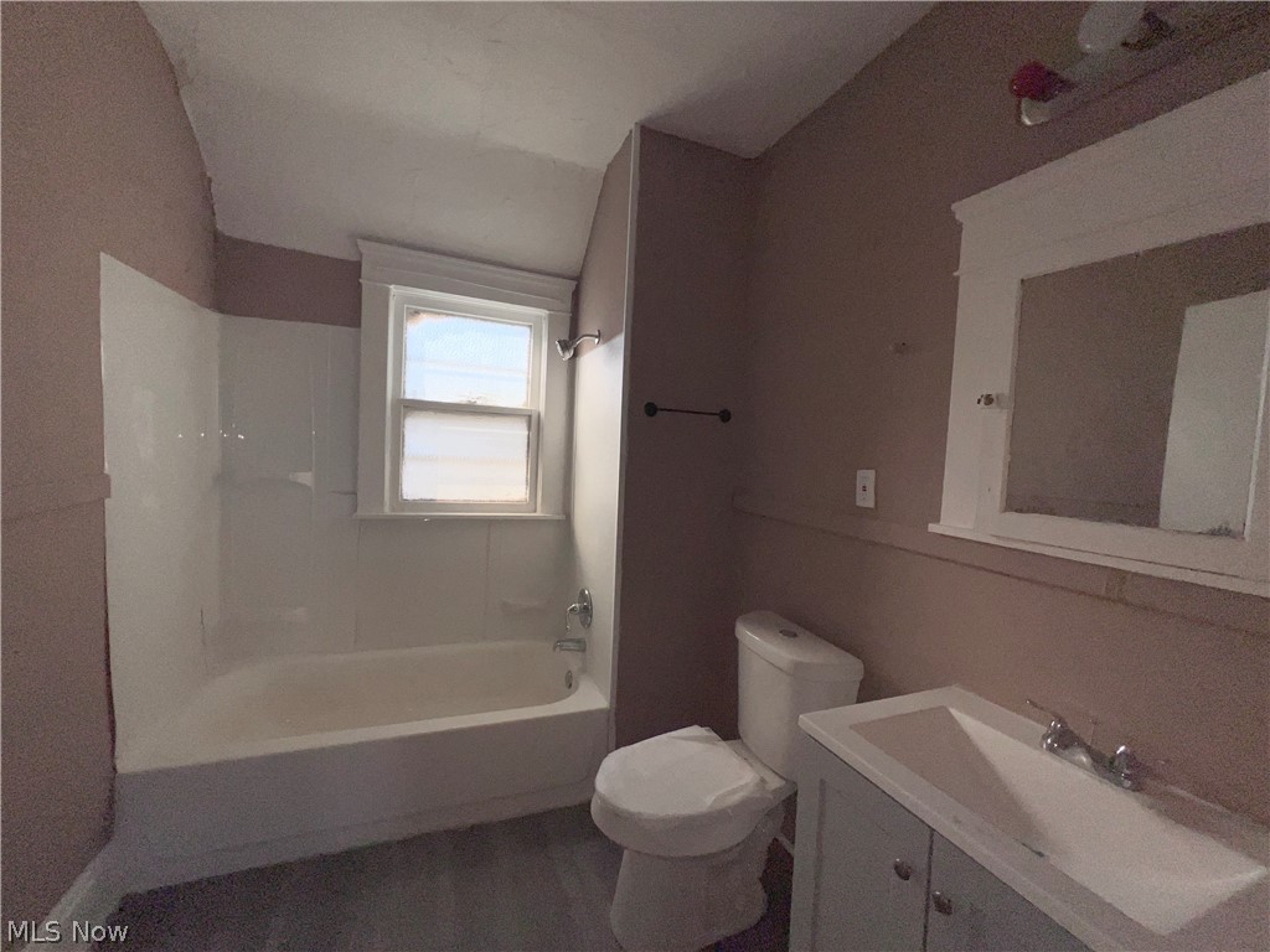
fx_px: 477
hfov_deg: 106.2
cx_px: 635
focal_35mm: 13
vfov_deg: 89.9
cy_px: 476
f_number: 1.8
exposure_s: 1/737
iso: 25
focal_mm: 1.57
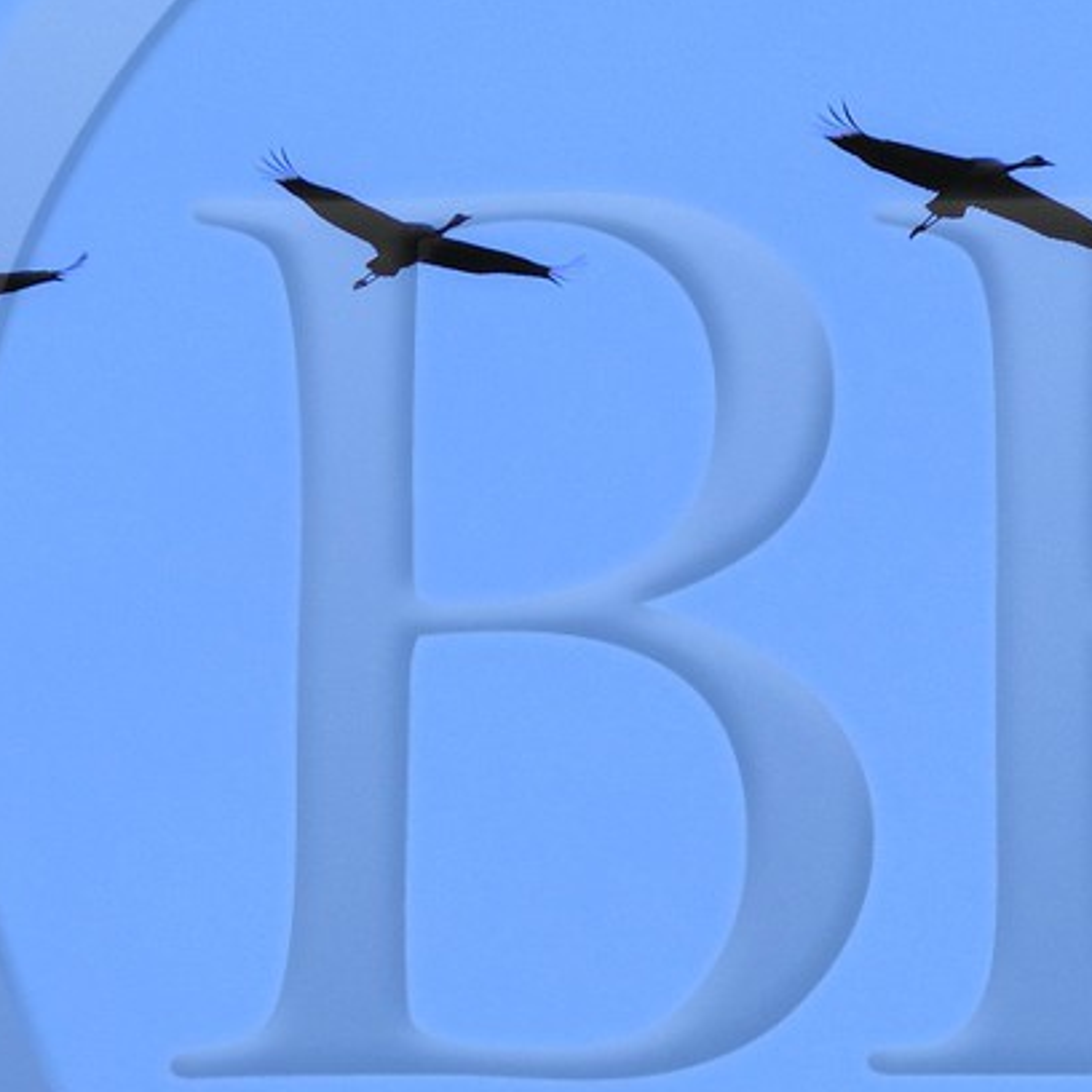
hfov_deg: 2.6
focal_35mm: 667
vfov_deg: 2.6
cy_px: 640
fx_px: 23805
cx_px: 929
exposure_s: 1/160
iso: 1600
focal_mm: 200
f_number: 5
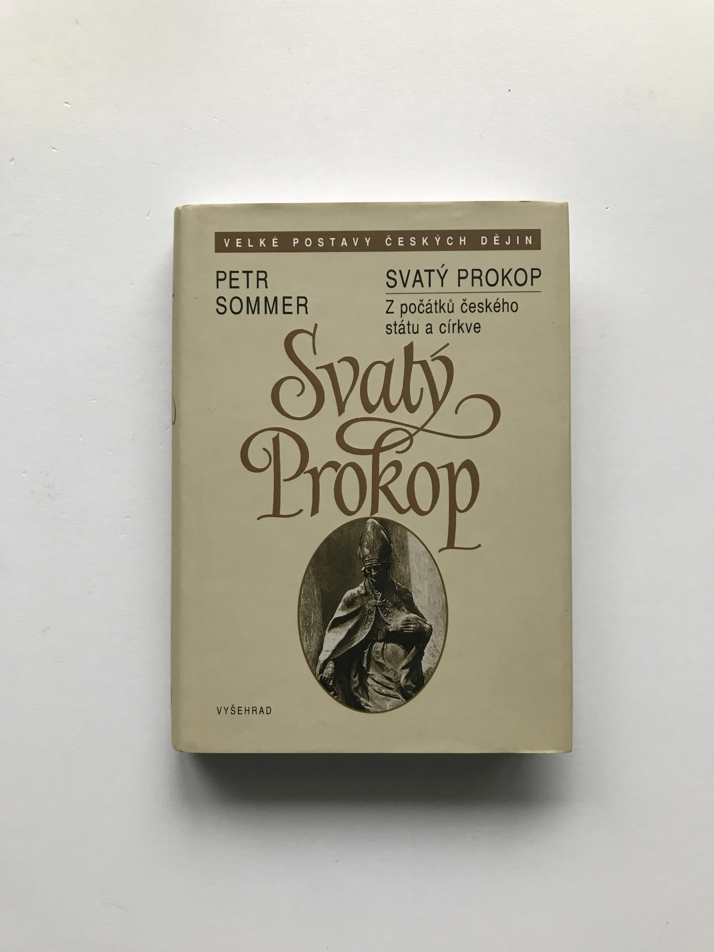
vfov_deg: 63.4
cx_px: 357
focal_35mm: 28
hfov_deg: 49.7
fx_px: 770
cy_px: 476
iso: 32
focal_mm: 3.99
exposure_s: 1/33
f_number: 1.8
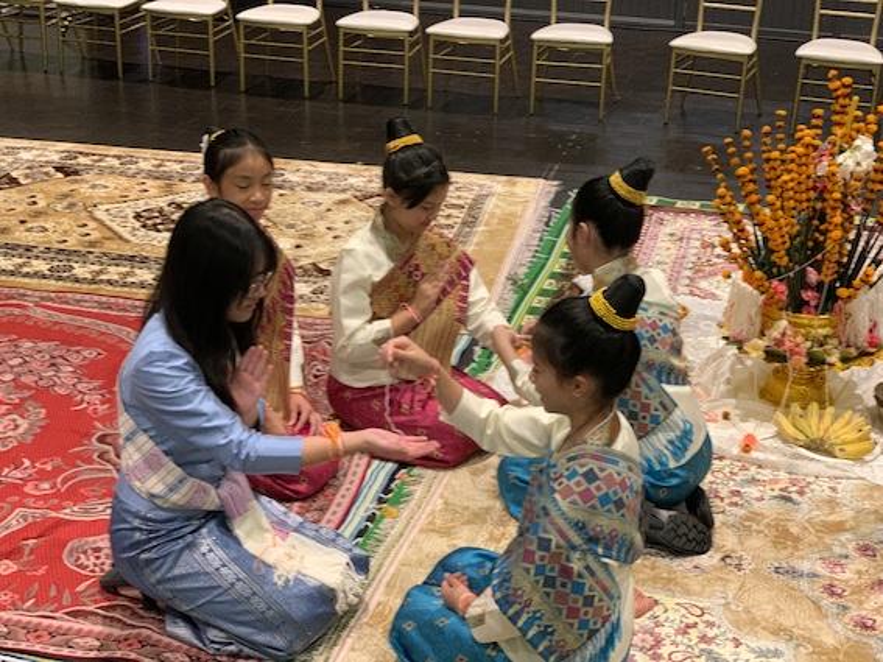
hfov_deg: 36.8
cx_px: 442
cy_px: 331
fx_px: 1326
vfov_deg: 28.0
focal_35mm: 52
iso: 320
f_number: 2.4
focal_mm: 6
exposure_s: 1/50
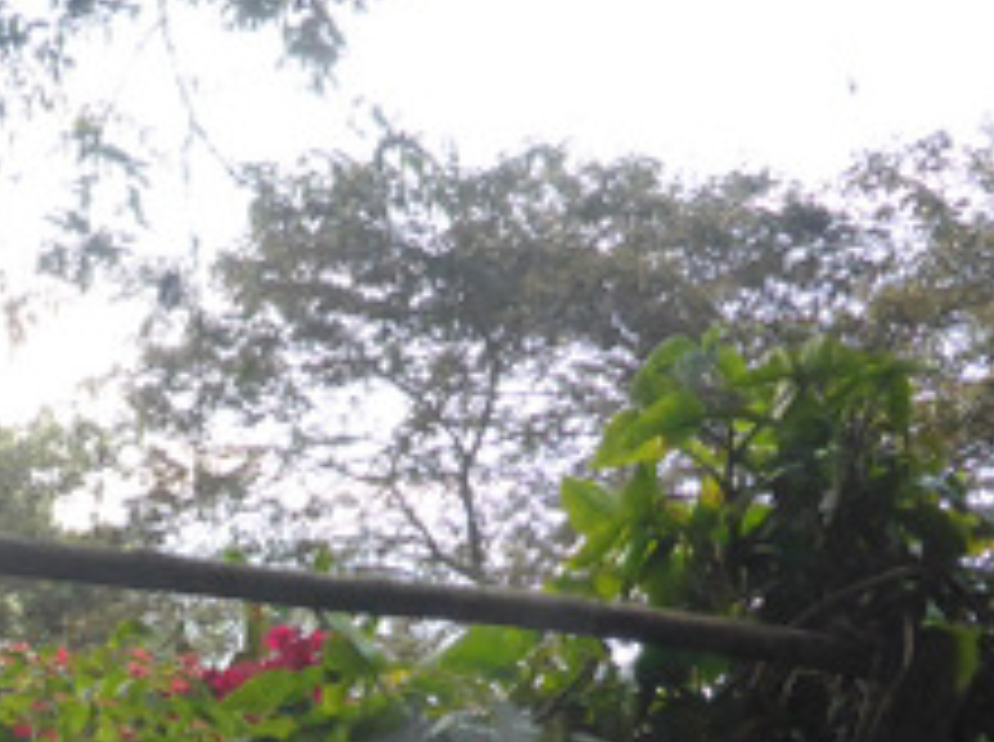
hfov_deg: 28.1
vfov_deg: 19.7
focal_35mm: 68
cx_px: 234
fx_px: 1949
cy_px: 989
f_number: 3.3
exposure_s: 1/250
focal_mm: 4.3
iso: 500
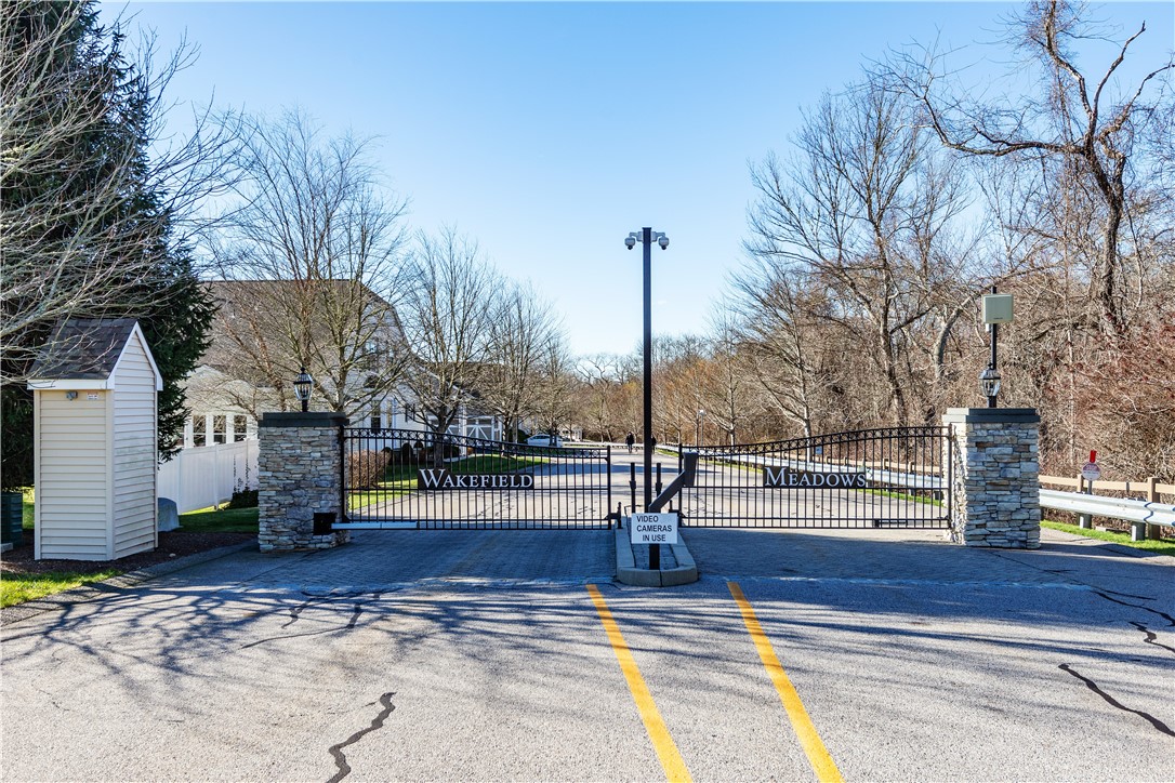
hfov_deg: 61.9
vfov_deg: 43.6
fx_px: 979
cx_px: 588
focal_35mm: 30
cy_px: 392
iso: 100
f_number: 9
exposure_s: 1/125
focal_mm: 30
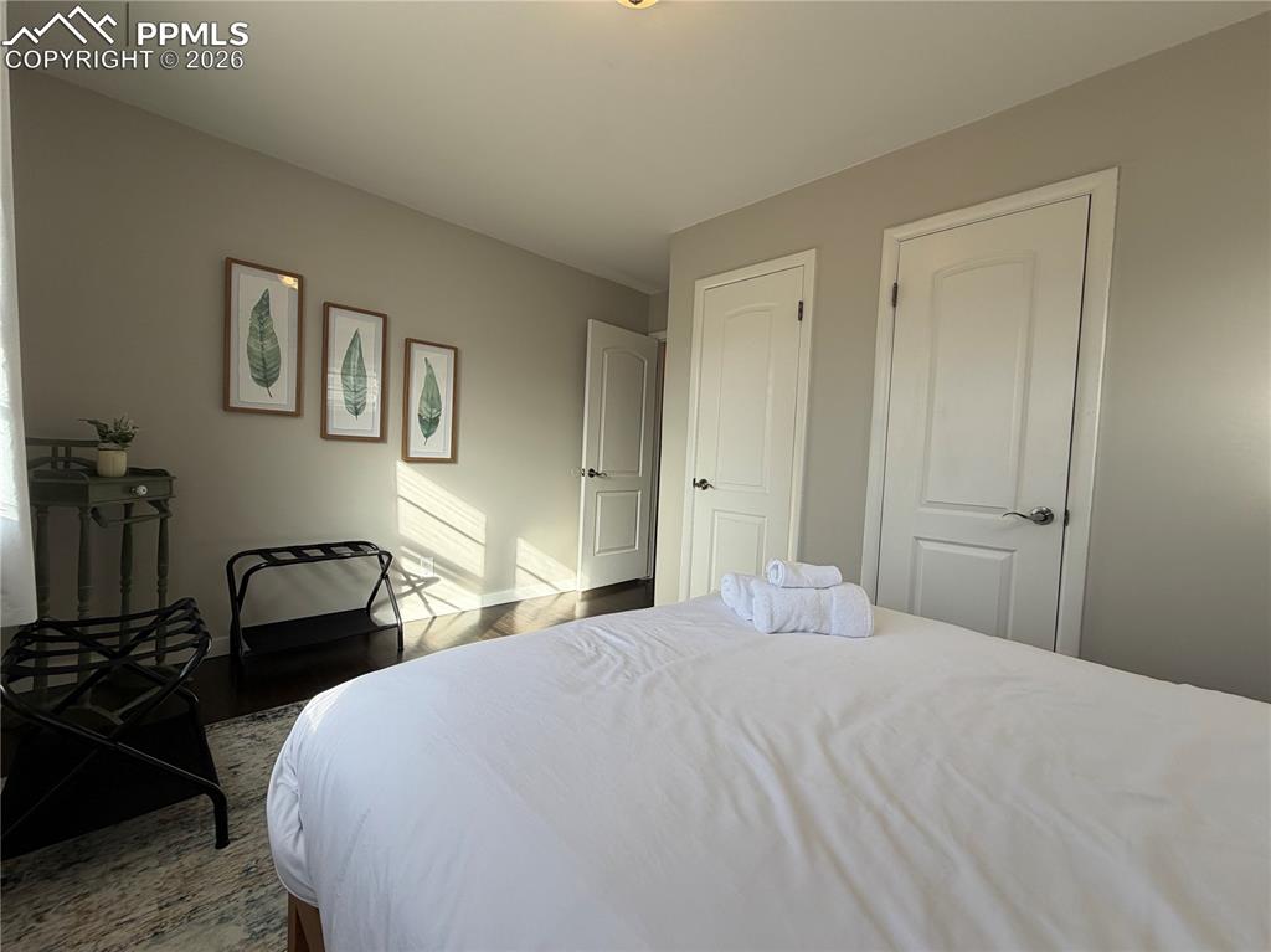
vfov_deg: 85.6
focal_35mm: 14
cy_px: 476
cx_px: 636
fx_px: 514
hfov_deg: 102.1
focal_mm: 2.22
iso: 40
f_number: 2.2
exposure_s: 1/186
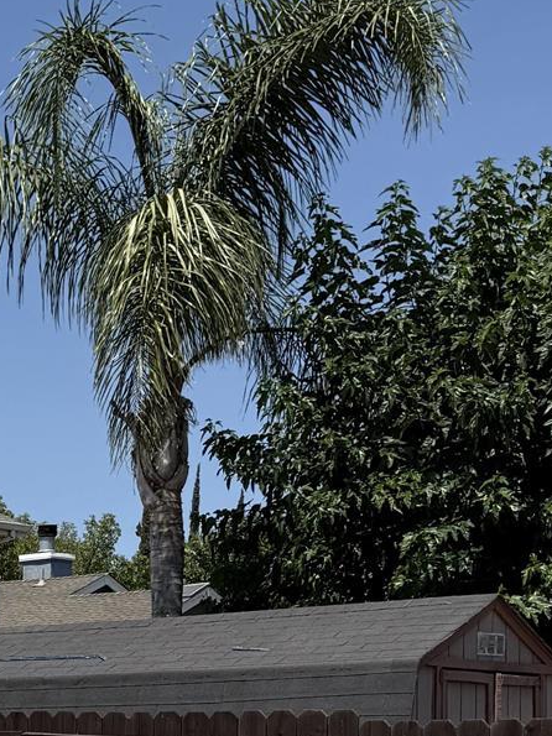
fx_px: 1978
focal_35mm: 93
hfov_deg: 14.8
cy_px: 774
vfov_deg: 20.3
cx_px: -271
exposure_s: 1/6711
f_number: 1.78
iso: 80
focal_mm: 6.76
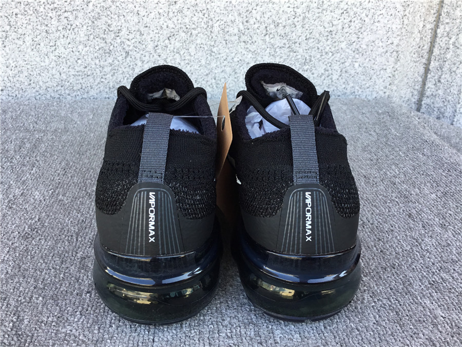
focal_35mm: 31
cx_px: 231
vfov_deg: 45.4
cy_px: 174
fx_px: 414
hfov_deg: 58.4
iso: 40
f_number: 2.4
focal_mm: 3.3
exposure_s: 1/100
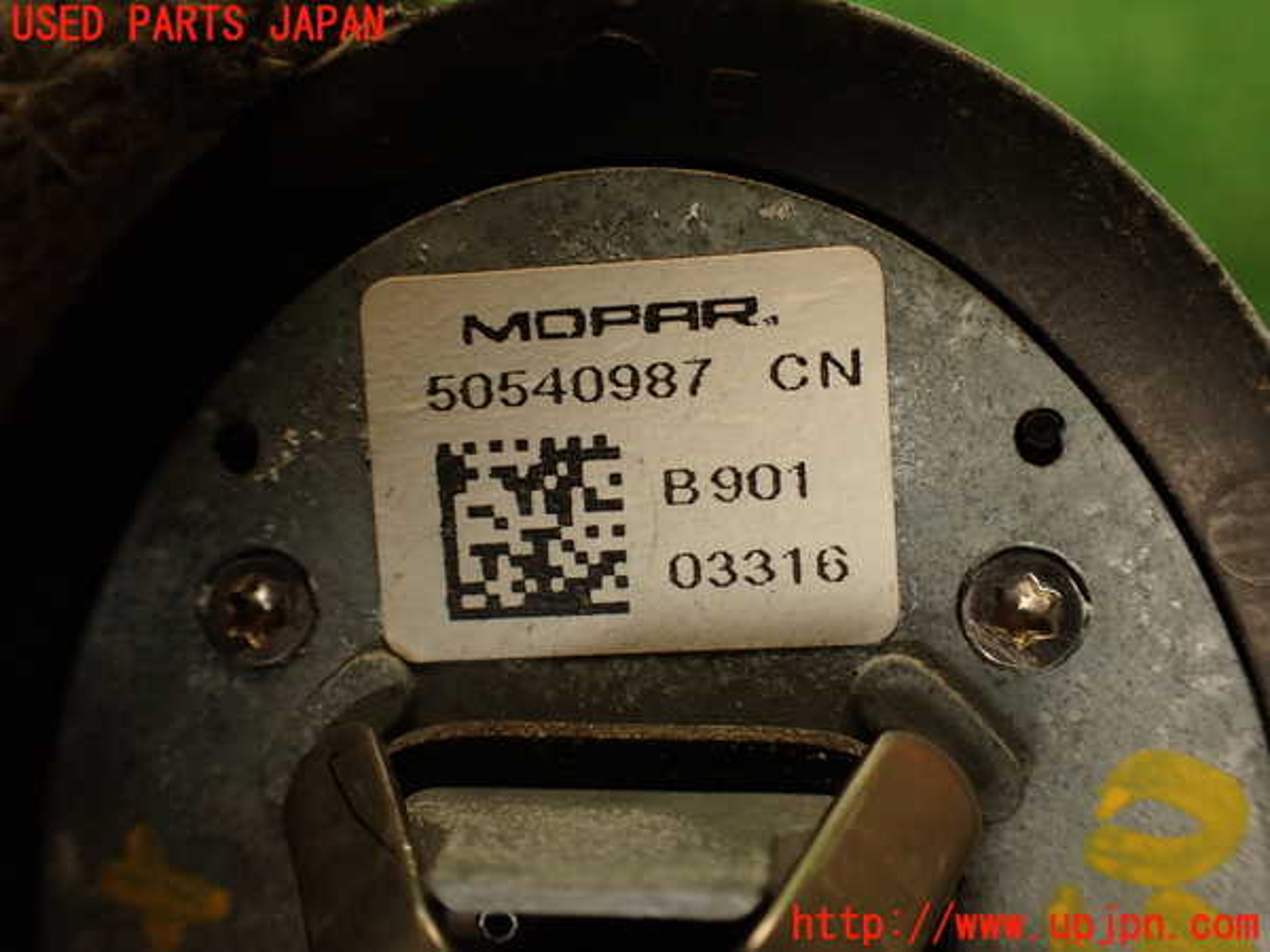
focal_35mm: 36
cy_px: 476
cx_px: 635
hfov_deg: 51.4
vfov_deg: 39.7
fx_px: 1321
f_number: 2.5
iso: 200
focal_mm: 6.37
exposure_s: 1/80
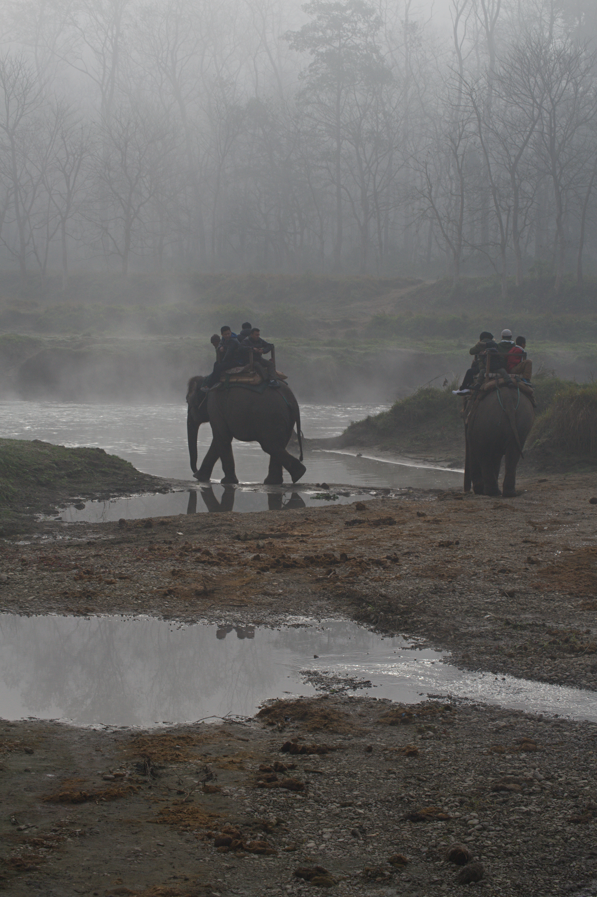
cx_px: 298
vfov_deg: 24.6
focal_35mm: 82
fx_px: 2054
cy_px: 448
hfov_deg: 16.5
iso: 100
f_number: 8
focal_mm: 55
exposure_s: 1/400
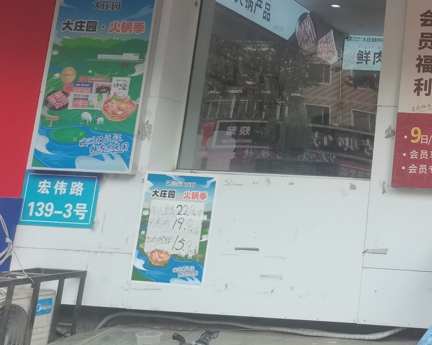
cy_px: 32
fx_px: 805
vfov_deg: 23.5
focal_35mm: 63
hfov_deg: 26.6
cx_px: 518
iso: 50
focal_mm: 5.58
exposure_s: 1/179
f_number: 1.8
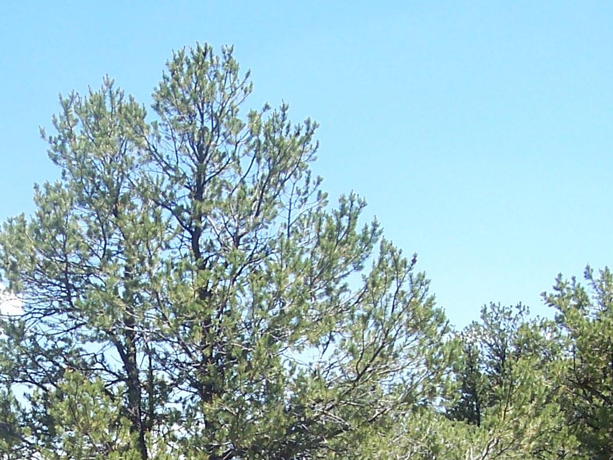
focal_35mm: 83
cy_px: 531
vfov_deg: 17.1
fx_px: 1470
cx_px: 138
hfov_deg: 23.3
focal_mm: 5.6
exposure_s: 1/250
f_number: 5.6
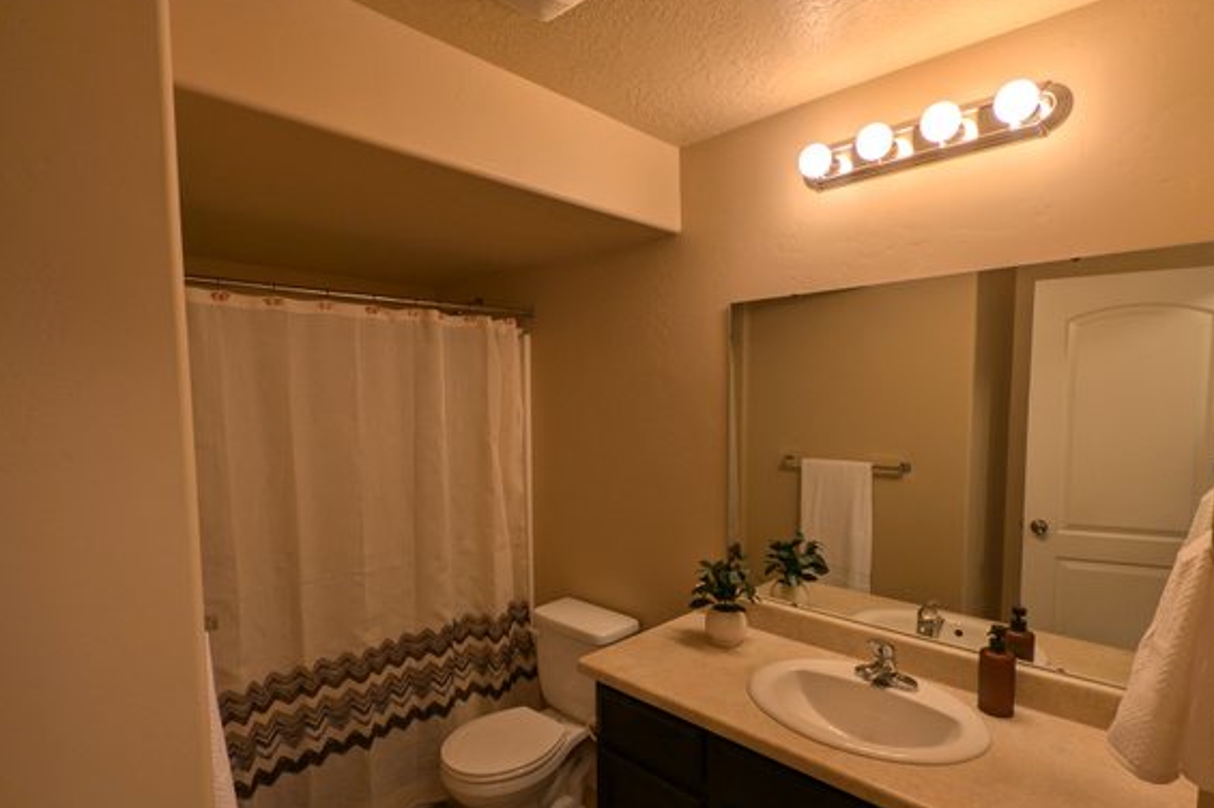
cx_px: 608
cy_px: 449
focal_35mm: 17
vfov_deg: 70.1
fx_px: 573
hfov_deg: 93.3
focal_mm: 2.23
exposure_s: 1/120
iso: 50
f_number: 1.95
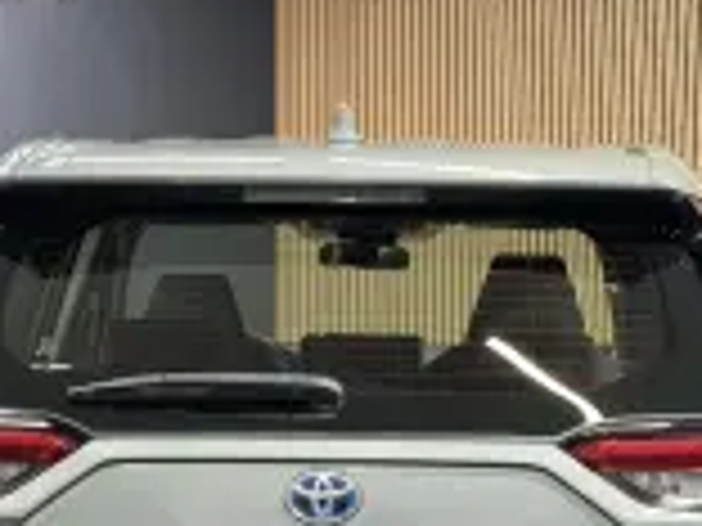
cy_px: 575
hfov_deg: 17.7
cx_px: 364
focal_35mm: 111
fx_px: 2251
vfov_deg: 13.1
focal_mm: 6.76
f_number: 1.78
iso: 160
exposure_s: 1/50
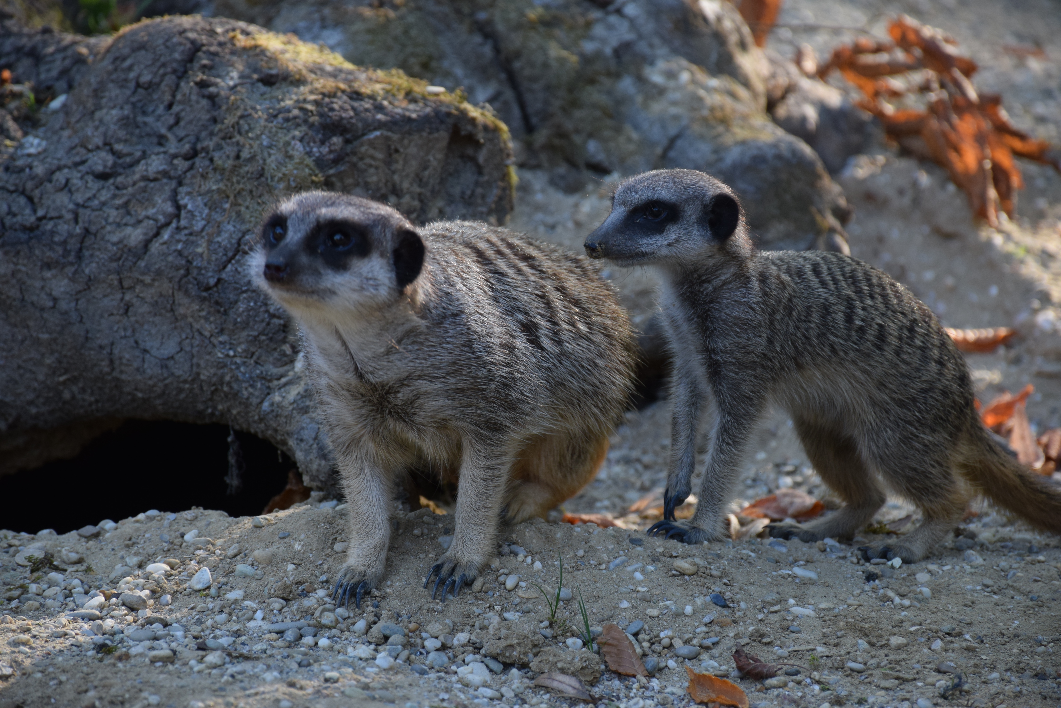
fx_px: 6190
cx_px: 530
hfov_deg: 9.8
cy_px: 354
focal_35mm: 210
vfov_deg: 6.5
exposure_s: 1/250
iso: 500
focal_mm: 140
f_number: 5.6
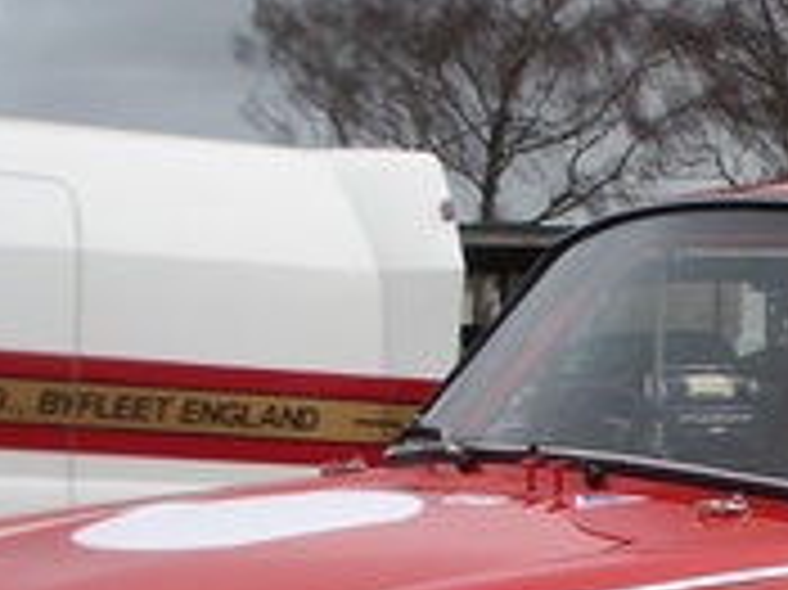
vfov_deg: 11.4
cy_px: 604
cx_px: 811
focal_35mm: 128
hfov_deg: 15.1
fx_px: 2912
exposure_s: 1/250
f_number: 4.3
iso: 80
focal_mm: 5.8
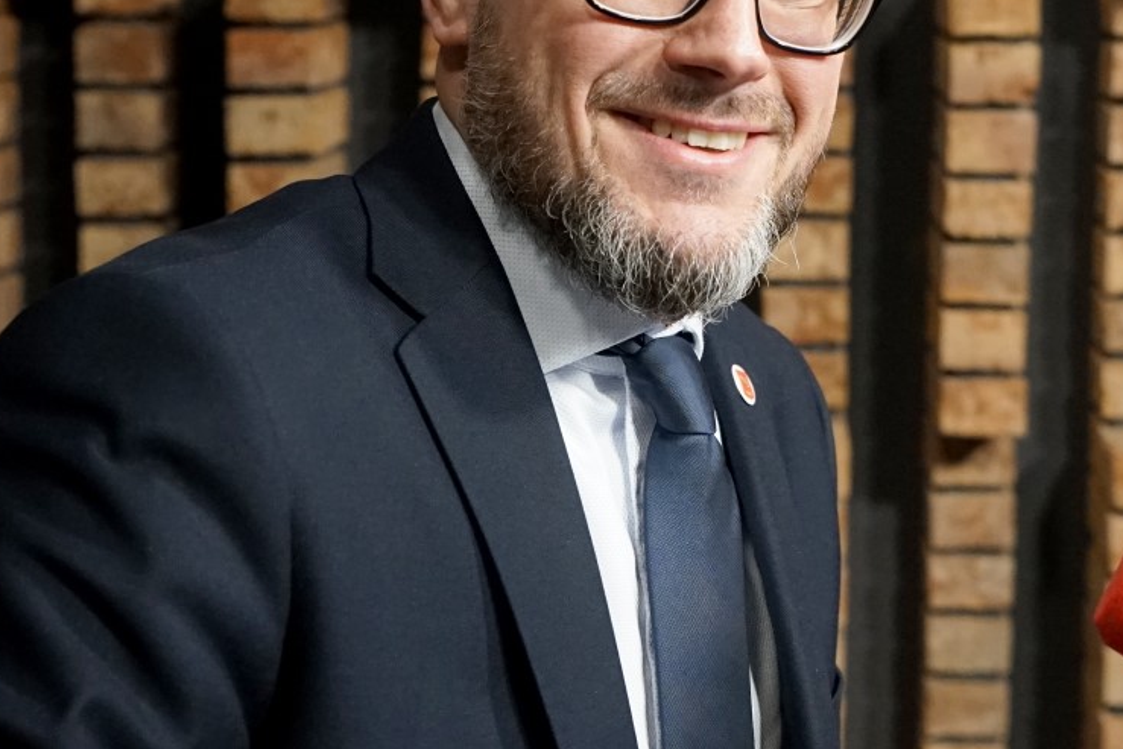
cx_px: 777
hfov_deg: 28.2
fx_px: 2215
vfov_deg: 19.0
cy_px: 175
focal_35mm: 71
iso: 4000
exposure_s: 1/160
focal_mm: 35
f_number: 4
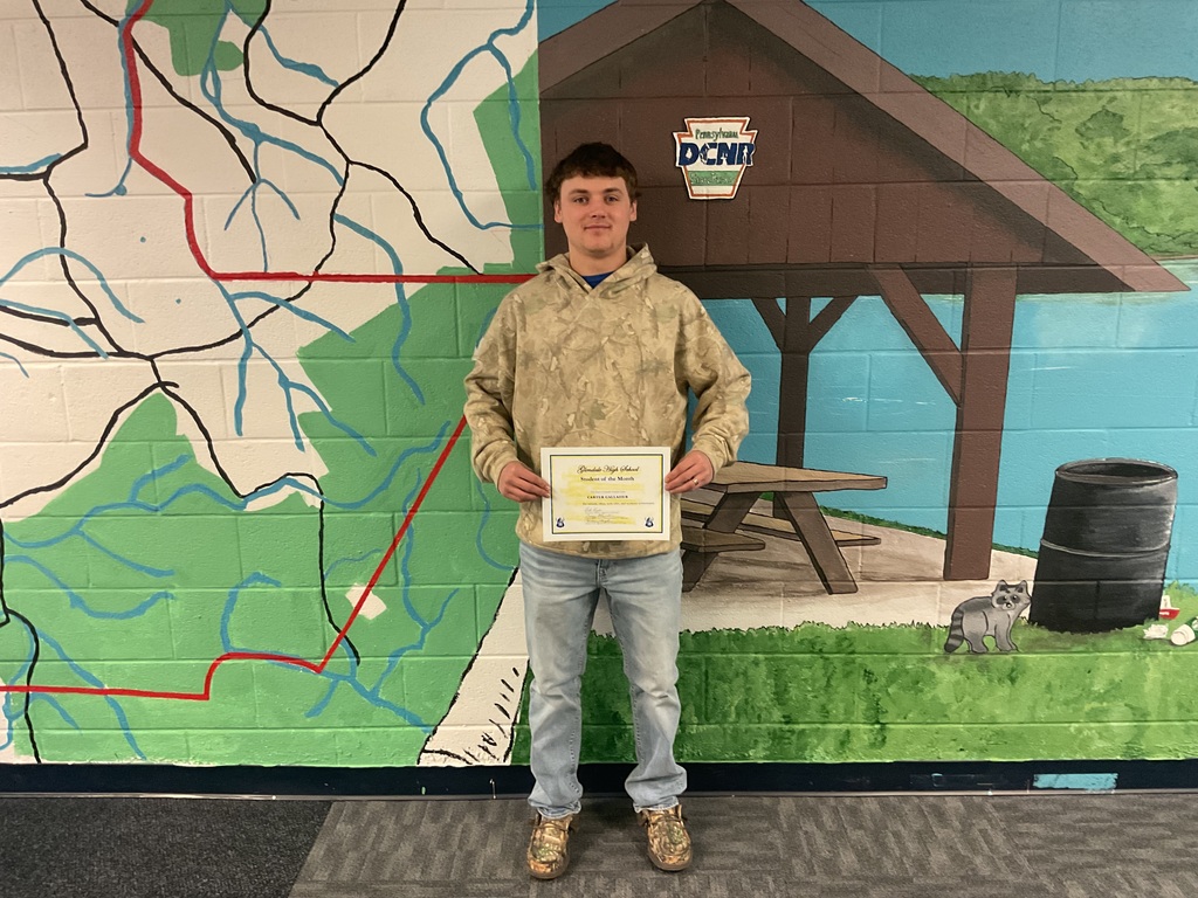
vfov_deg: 48.2
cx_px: 599
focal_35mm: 29
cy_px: 449
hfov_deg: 61.7
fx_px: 1004
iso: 200
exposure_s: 1/40
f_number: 1.8
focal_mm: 3
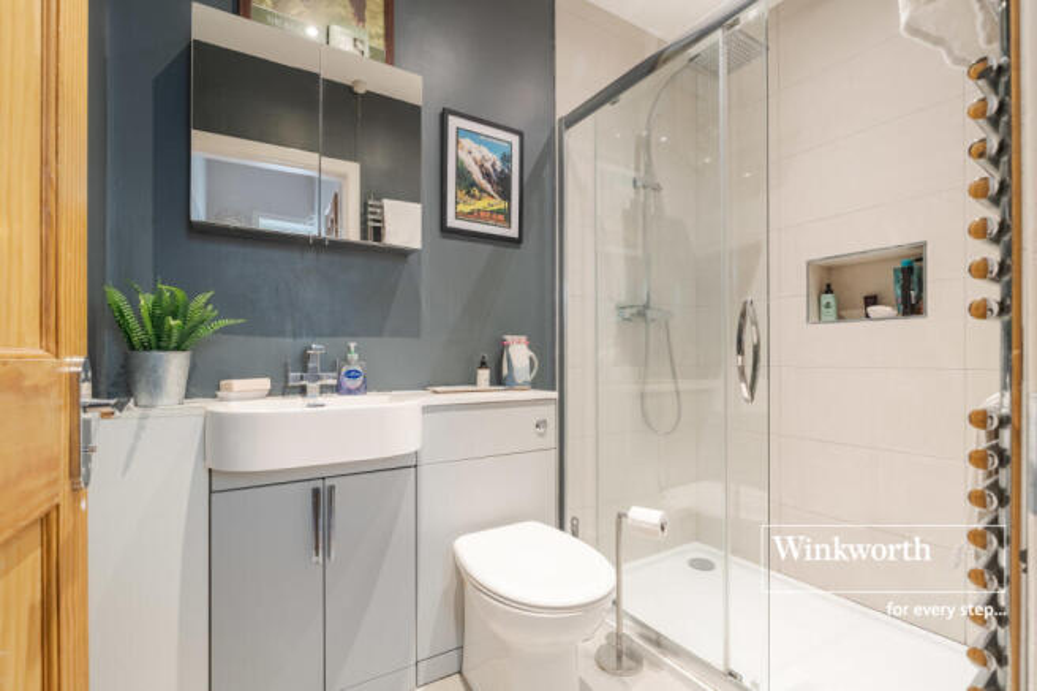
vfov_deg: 73.7
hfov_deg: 96.8
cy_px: 346
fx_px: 461
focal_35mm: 16
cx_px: 518
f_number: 8
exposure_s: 1/80
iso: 400
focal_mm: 16
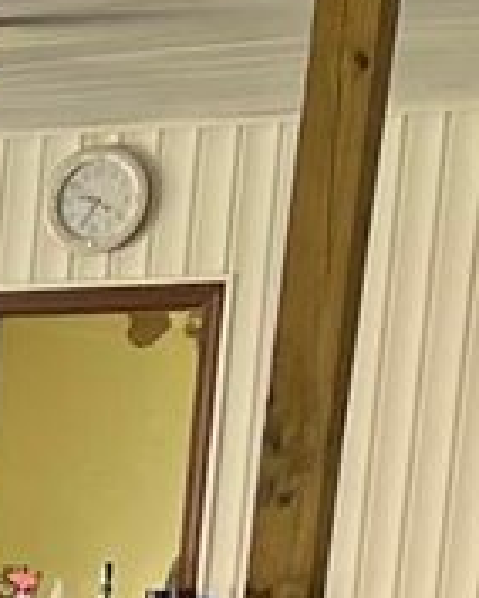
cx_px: -1331
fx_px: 3839
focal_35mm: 217
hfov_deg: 6.1
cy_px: 1488
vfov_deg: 8.1
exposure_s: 1/121
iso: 125
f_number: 1.6
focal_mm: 5.1
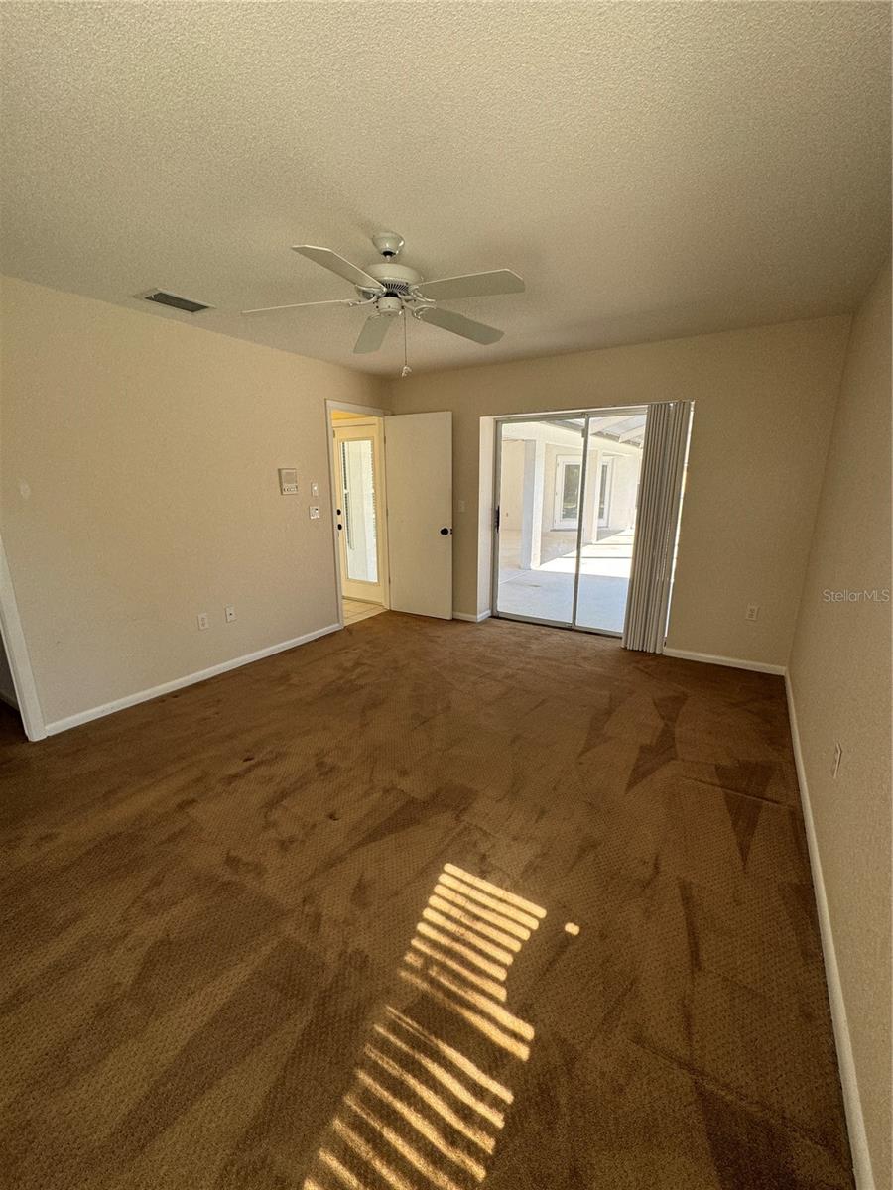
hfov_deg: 85.7
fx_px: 482
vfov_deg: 102.1
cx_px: 446
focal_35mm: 14
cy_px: 595
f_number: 2.2
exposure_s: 1/99
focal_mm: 2.22
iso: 125
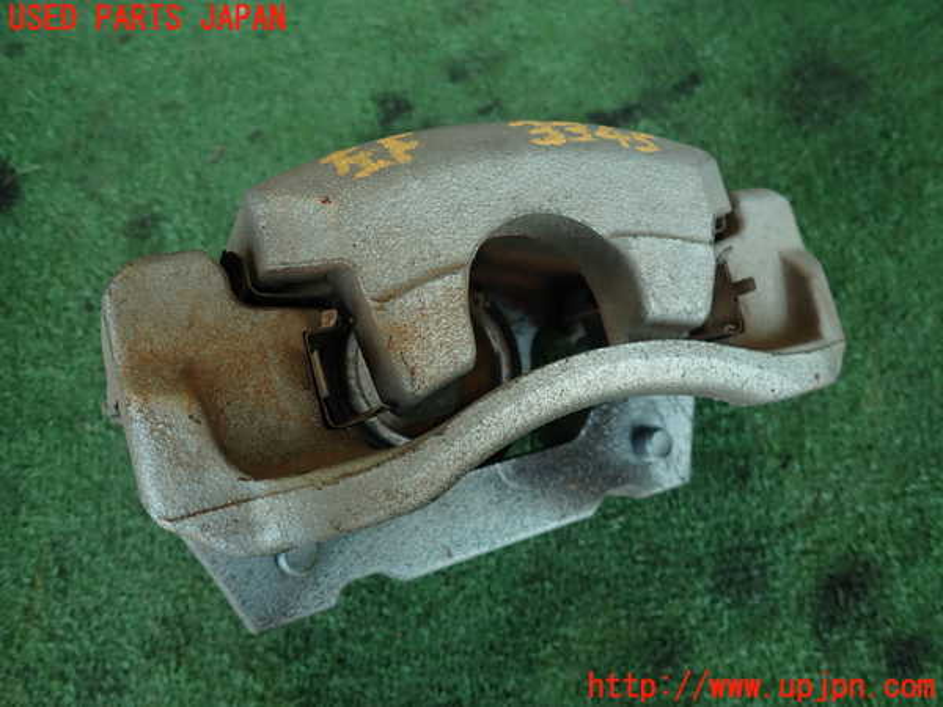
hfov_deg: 69.4
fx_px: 681
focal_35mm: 25
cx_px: 472
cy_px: 354
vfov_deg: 54.9
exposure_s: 1/80
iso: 100
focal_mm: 4.5
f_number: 2
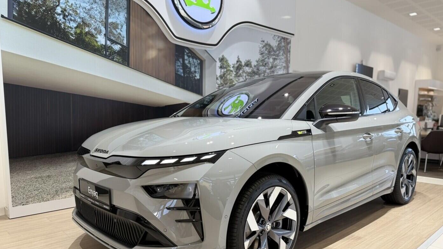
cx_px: 219
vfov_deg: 42.6
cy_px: 153
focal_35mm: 27
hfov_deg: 69.9
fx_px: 317
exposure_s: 1/100
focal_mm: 6.76
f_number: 1.78
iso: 100
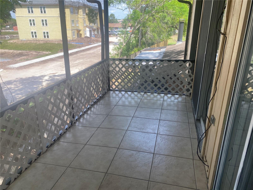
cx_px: 126
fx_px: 190
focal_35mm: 26
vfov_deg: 53.1
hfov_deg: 67.3
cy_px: 95
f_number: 1.8
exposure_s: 1/463
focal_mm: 4.25
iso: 32
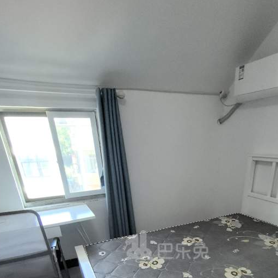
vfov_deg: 56.8
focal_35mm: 24
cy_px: 246
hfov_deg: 64.5
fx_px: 218
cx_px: 166
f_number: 2.2
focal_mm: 1.95
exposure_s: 1/50
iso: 160
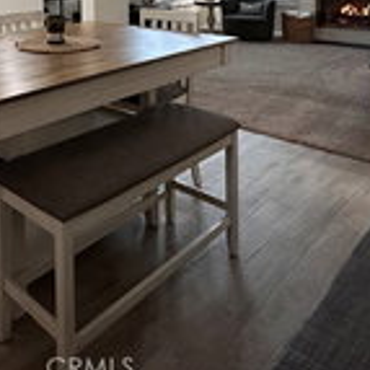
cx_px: 76
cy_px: -31
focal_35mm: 37
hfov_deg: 43.0
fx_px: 447
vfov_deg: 37.9
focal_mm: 2.22
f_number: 2.2
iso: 250
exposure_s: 1/120
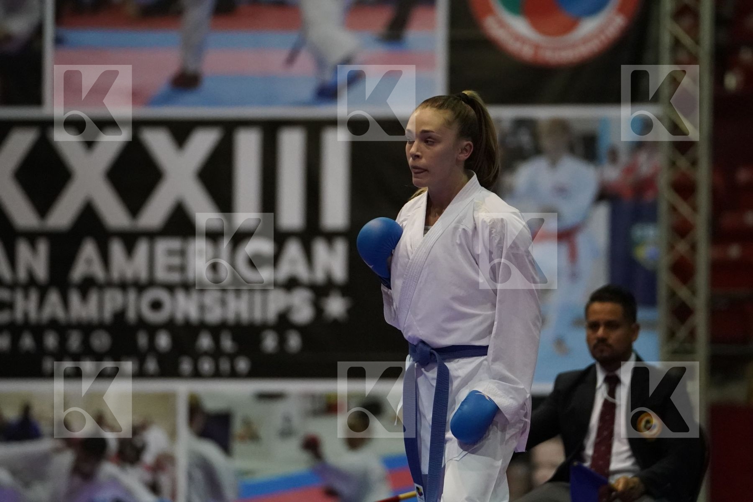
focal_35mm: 261
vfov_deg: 5.3
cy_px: 251
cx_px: 376
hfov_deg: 7.9
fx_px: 5459
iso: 6400
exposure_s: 1/800
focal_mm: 174
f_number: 2.8
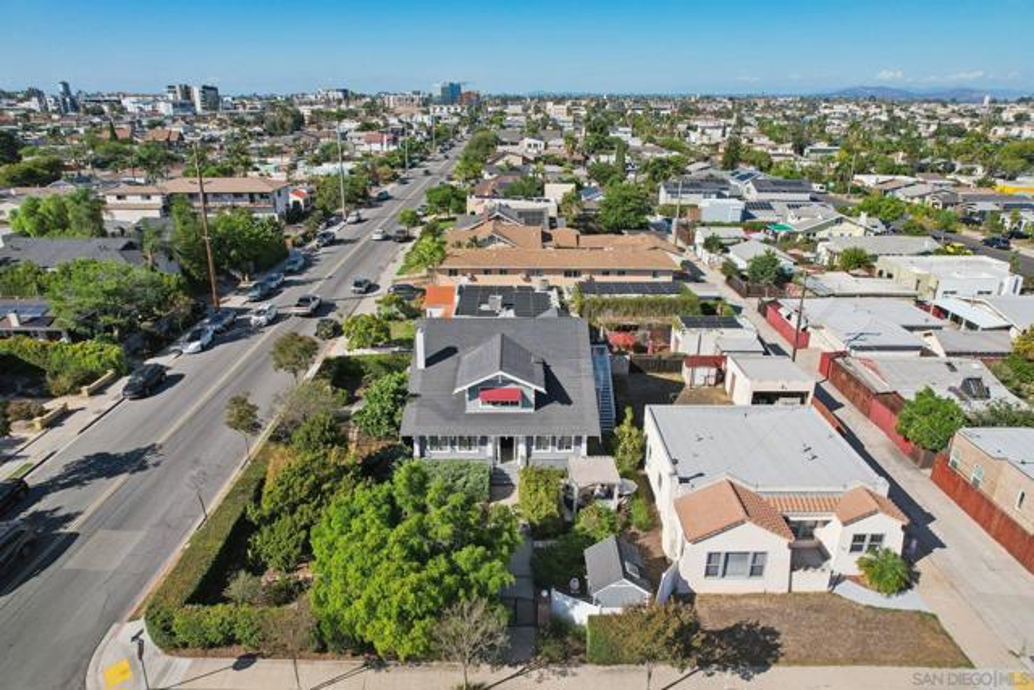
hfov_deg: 78.6
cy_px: 345
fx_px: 632
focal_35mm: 22
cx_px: 517
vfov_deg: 57.3
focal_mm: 8.4
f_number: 2.8
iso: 140
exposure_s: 1/2500
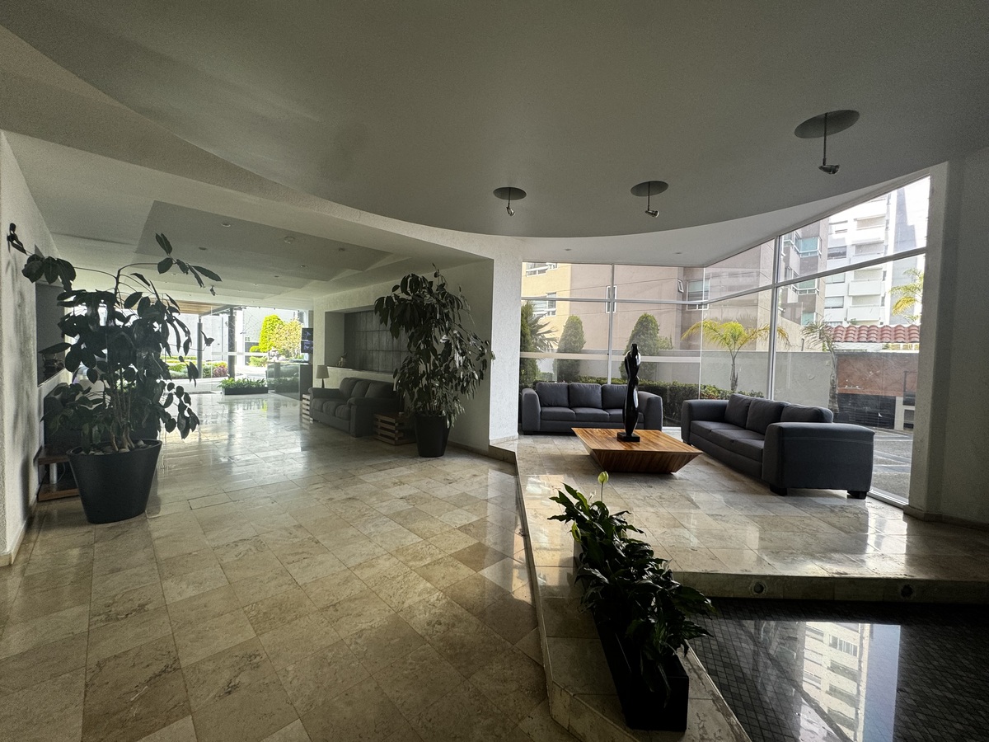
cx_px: 494
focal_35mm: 14
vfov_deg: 85.7
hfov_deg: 102.1
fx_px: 400
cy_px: 371
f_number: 2.2
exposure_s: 1/99
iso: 100
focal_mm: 2.22
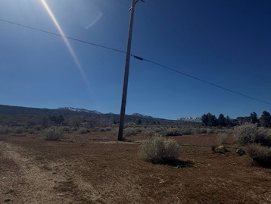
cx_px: 164
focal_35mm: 25
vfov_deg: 54.9
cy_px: 100
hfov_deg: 68.6
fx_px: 196
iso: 50
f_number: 2.2
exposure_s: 1/6135
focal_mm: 2.22
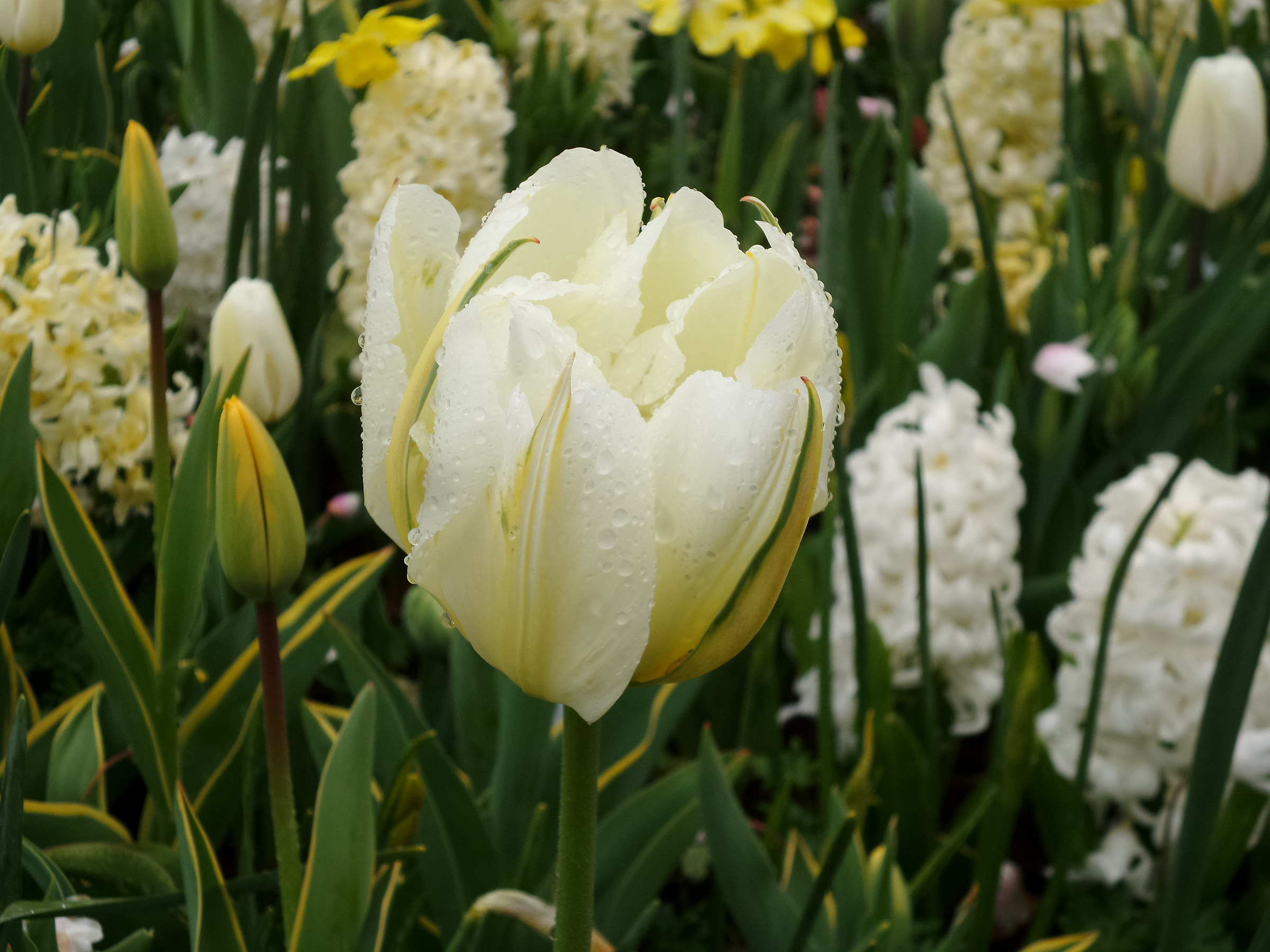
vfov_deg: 24.0
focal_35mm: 61
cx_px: 635
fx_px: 2238
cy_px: 476
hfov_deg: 31.7
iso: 100
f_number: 4.5
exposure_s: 1/250
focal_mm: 11
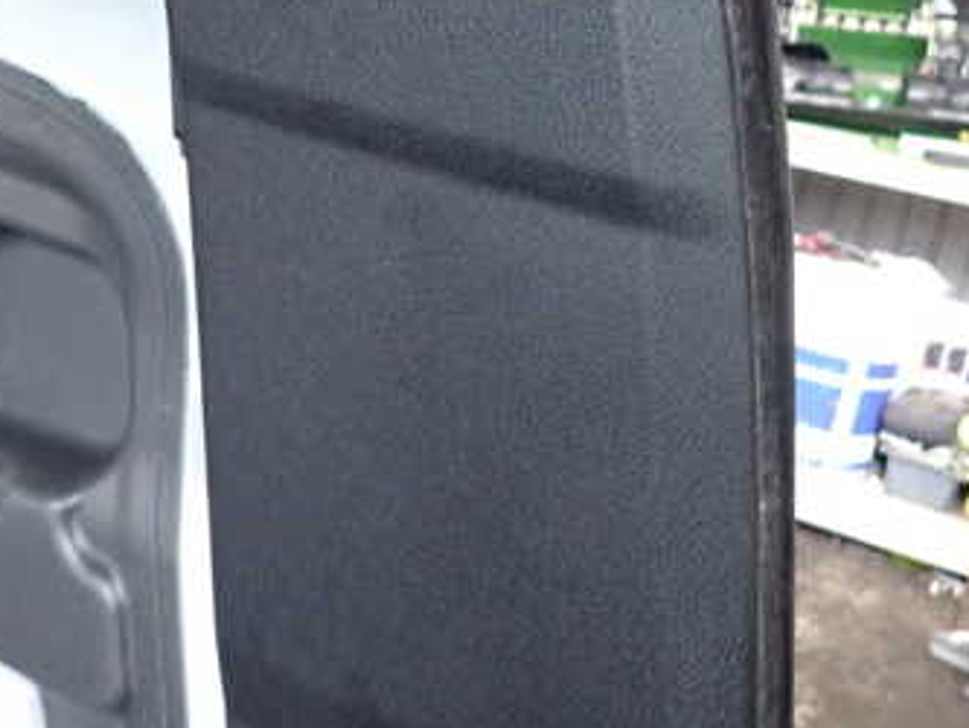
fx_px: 1260
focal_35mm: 45
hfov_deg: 41.9
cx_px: 410
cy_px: 245
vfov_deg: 32.0
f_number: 2
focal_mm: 4.5
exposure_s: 1/30
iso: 500
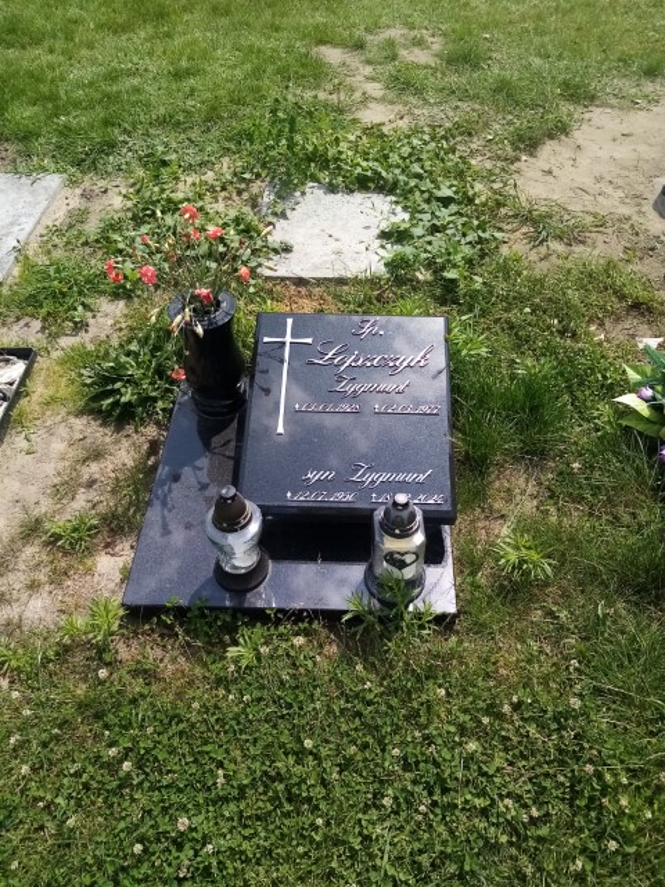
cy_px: 444
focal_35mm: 26
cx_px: 332
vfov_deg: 67.3
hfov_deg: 53.1
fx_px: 666
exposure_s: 1/1464
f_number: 1.8
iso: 104
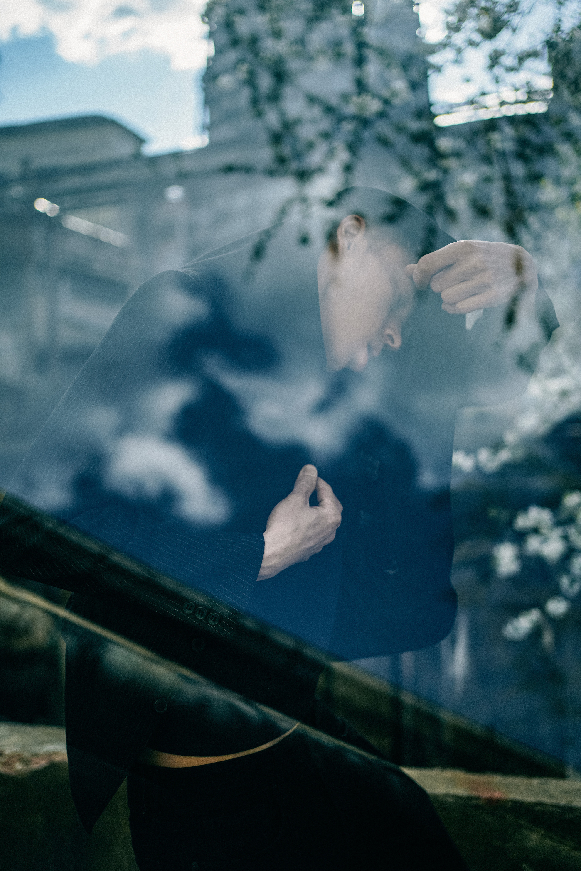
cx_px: 290
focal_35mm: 35
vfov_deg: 54.4
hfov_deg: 37.9
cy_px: 436
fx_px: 847
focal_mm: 35
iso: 125
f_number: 1.8
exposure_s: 1/4000
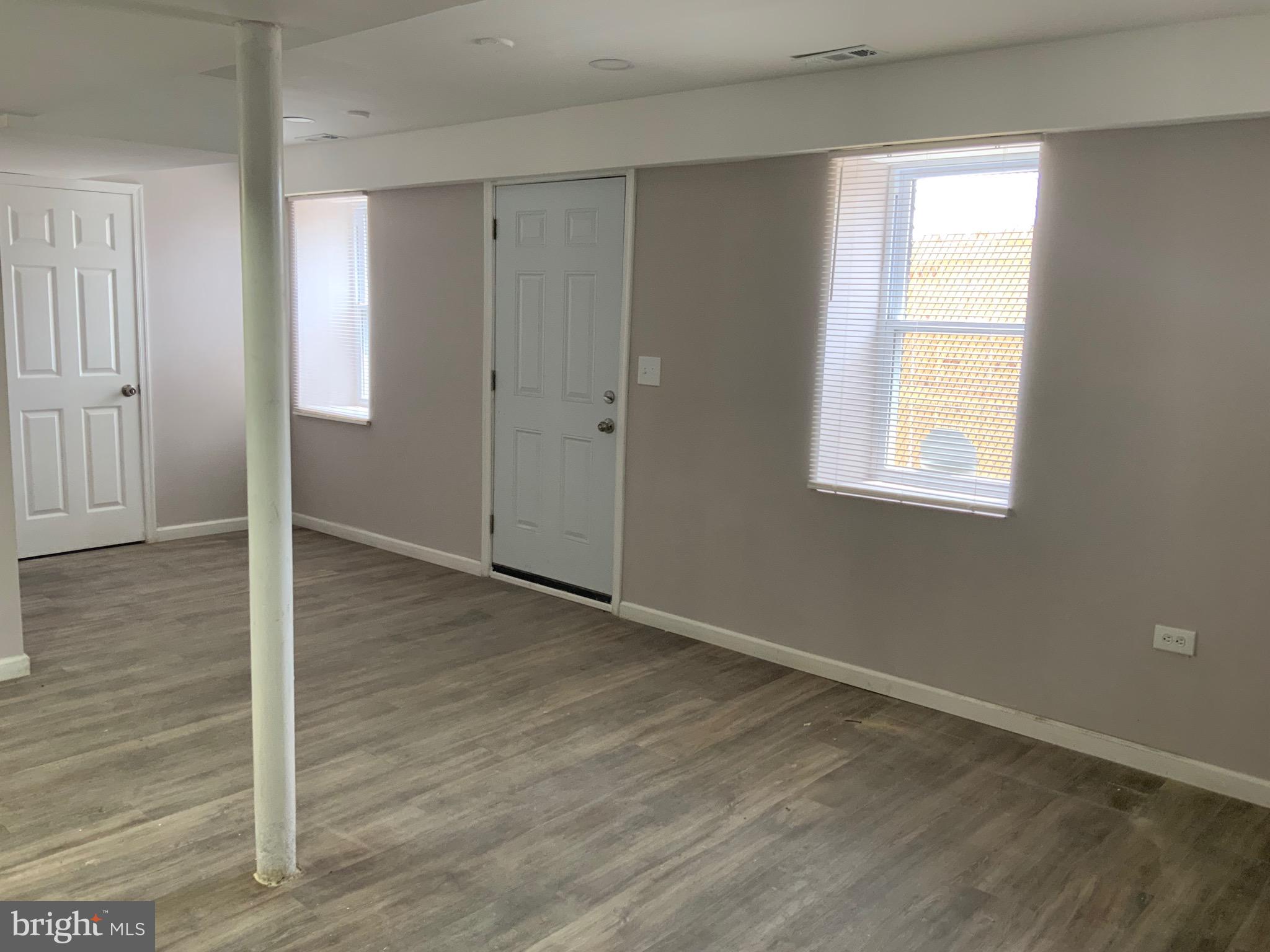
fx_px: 1064
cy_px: 476
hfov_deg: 61.7
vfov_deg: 48.2
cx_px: 635
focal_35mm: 29
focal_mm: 3
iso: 64
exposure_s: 1/60
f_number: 1.8
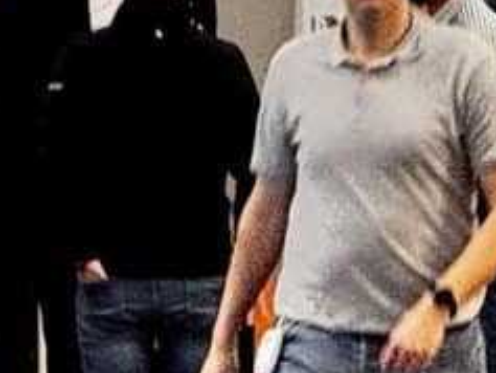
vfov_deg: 2.5
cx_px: 17
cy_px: -189
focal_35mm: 583
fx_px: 8358
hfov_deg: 3.4
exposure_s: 1/50
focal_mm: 9
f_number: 2.8
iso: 200
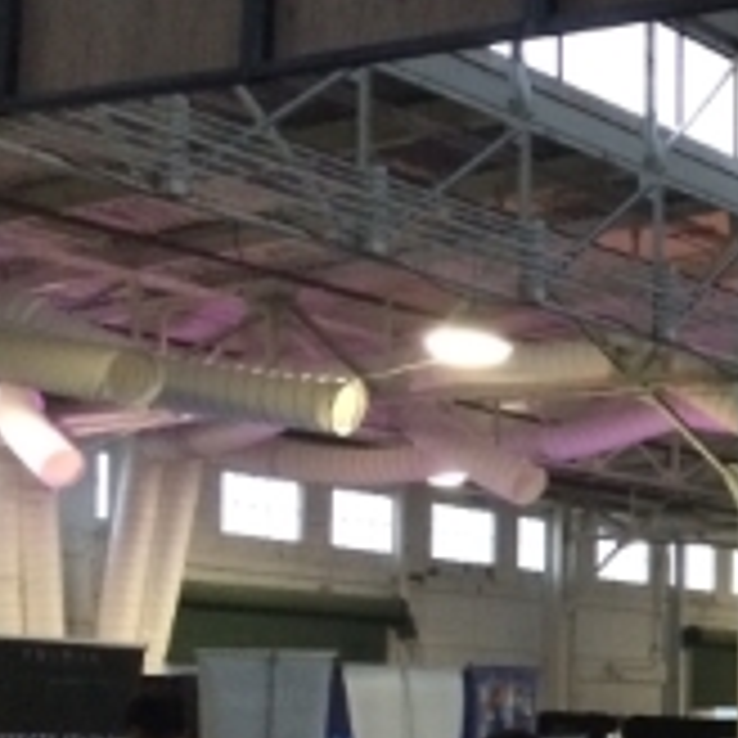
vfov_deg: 19.2
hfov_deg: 17.2
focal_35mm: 89
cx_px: 1168
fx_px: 2147
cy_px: 644
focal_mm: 4.15
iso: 320
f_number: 2.2
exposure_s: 1/15
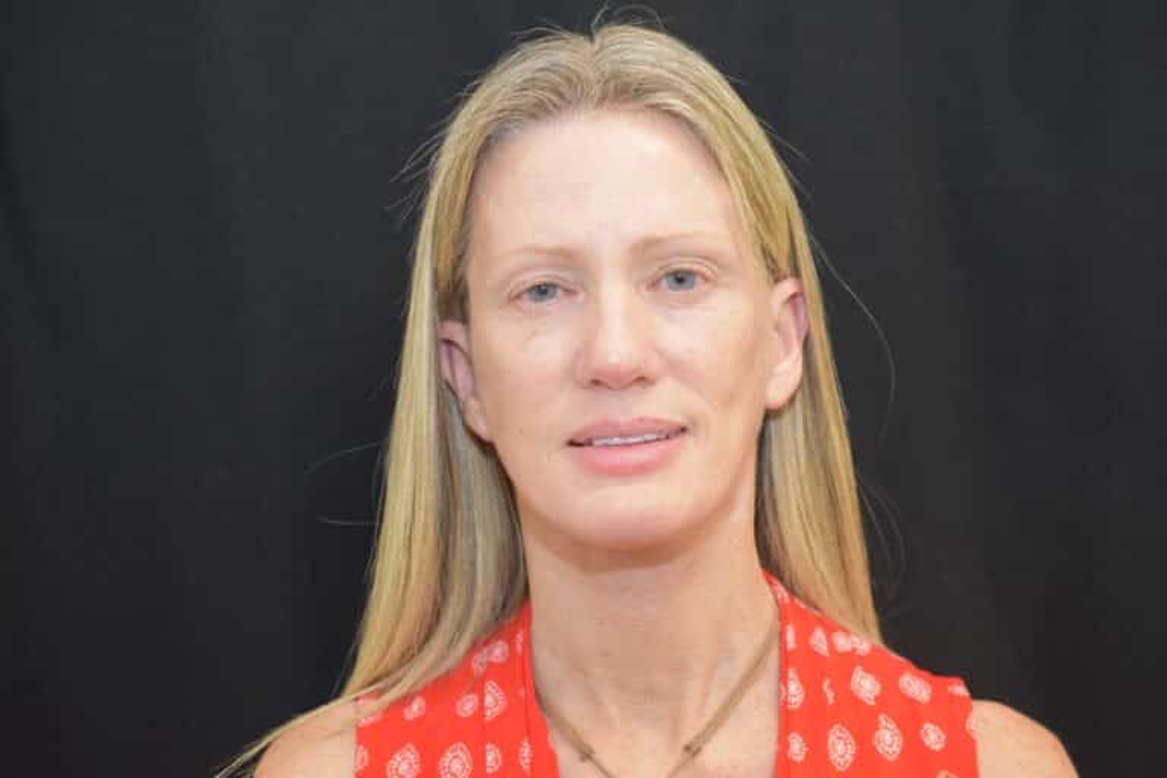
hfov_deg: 33.4
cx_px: 584
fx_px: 1945
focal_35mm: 60
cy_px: 389
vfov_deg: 22.6
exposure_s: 1/60
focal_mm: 40
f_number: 4
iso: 800
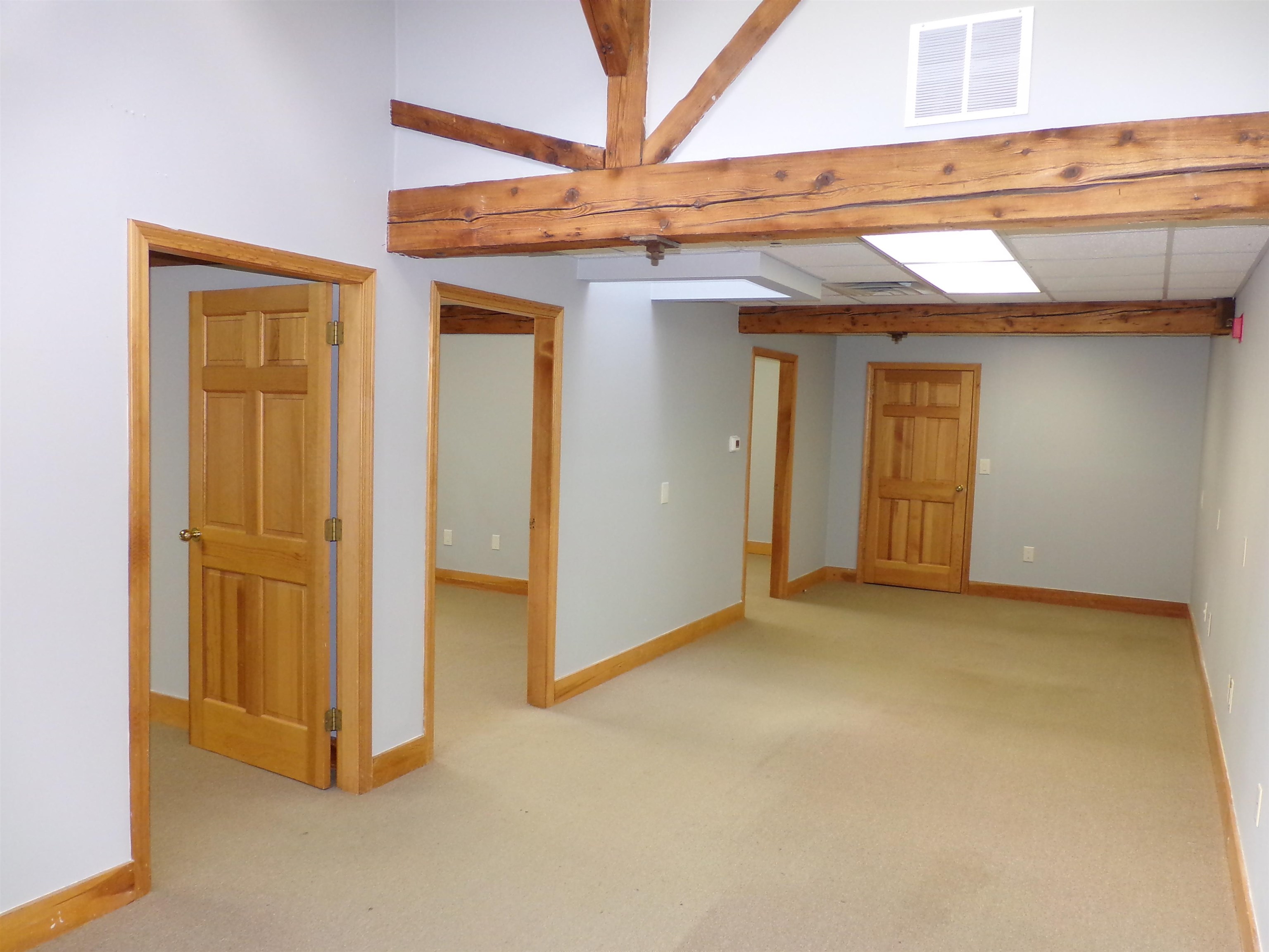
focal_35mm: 26
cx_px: 634
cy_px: 476
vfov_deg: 53.1
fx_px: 953
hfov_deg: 67.3
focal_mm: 4.7
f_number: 3.2
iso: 200
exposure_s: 1/34
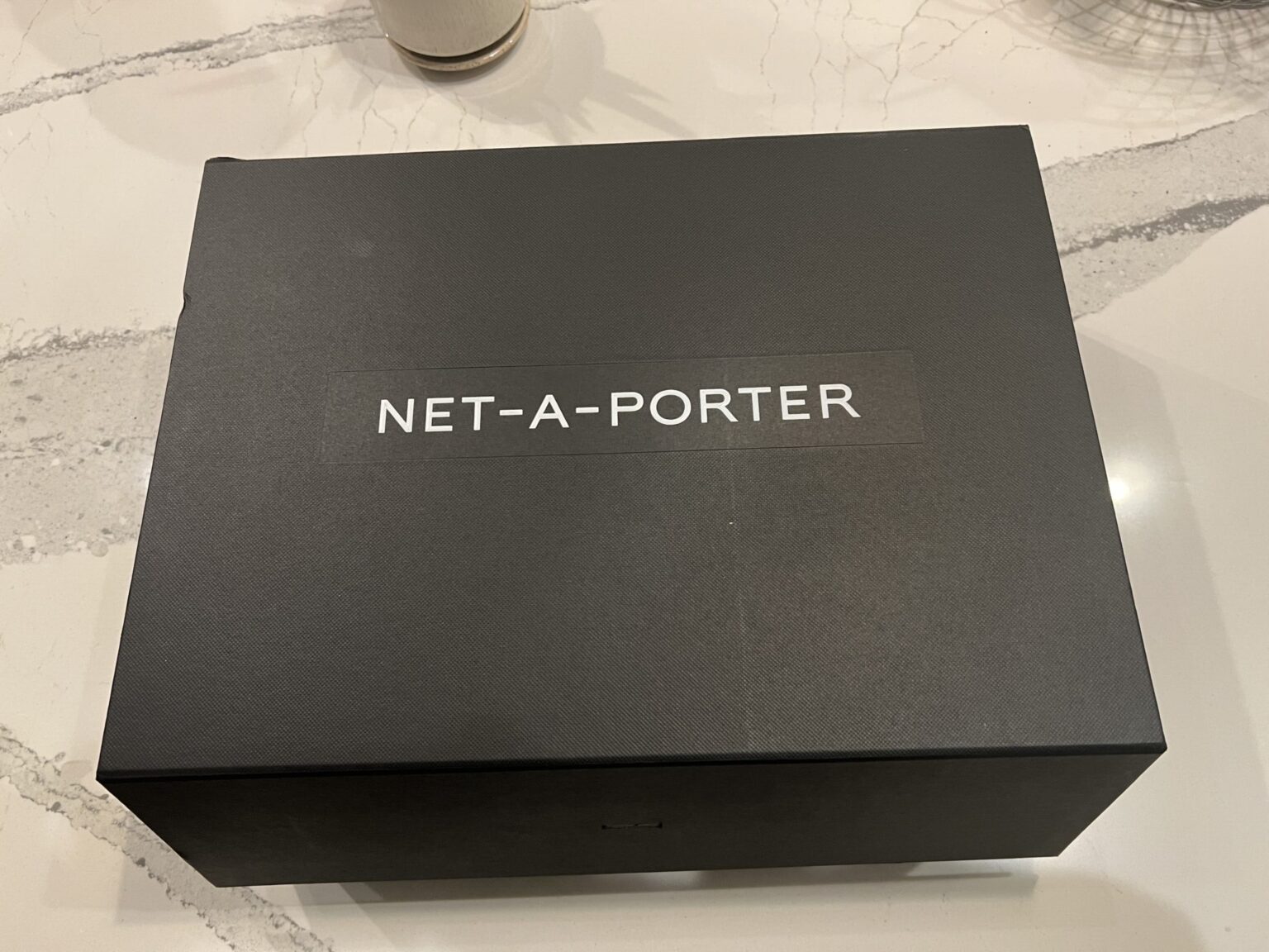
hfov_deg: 67.3
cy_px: 476
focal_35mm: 26
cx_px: 634
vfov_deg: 53.1
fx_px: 953
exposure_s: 1/60
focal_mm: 5.7
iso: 320
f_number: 1.5
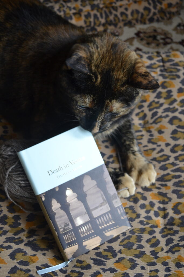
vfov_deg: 37.8
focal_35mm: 52
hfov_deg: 25.8
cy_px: 138
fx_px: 402
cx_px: 92
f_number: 5
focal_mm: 35
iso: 400
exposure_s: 1/30
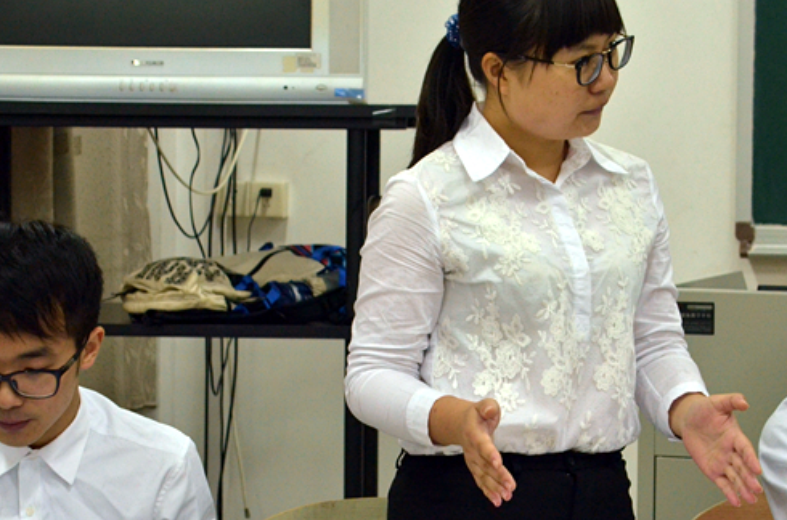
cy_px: 262
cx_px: 448
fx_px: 2940
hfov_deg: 15.2
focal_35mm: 135
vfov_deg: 10.1
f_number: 5.6
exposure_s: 1/100
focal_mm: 55
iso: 1000
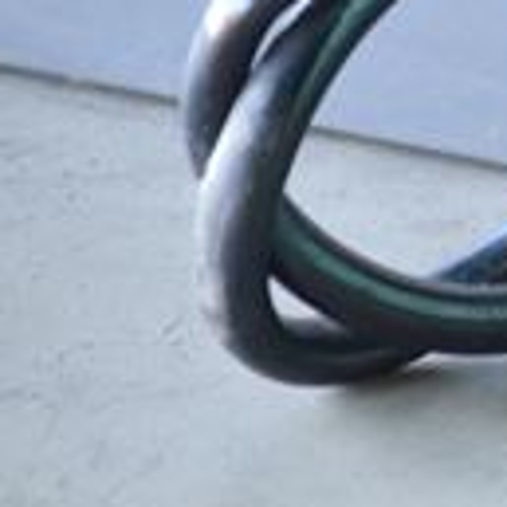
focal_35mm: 620
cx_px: 920
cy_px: -130
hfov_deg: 2.8
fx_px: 10268
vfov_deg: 2.8
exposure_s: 1/80
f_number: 6.3
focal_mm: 125
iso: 1250
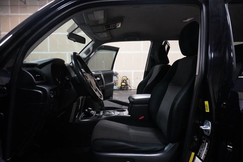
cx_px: 122
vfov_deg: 53.2
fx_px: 162
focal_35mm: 24
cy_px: 81
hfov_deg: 73.7
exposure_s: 1/60
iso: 6400
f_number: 7.1
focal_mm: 16
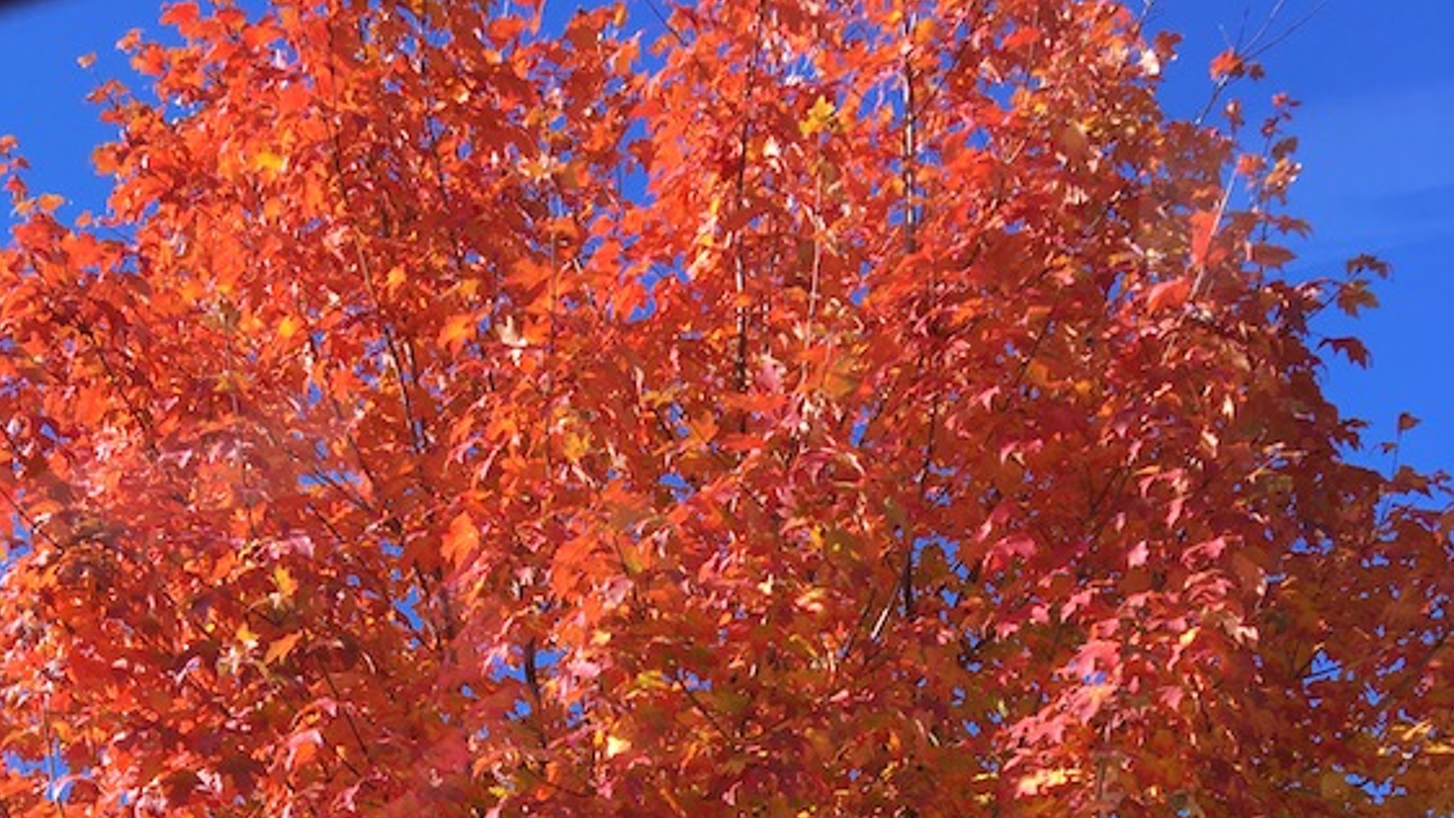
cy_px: 1081
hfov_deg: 42.8
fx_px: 1850
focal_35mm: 48
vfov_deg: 22.2
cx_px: 629
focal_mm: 4.15
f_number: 2.2
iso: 25
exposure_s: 1/422
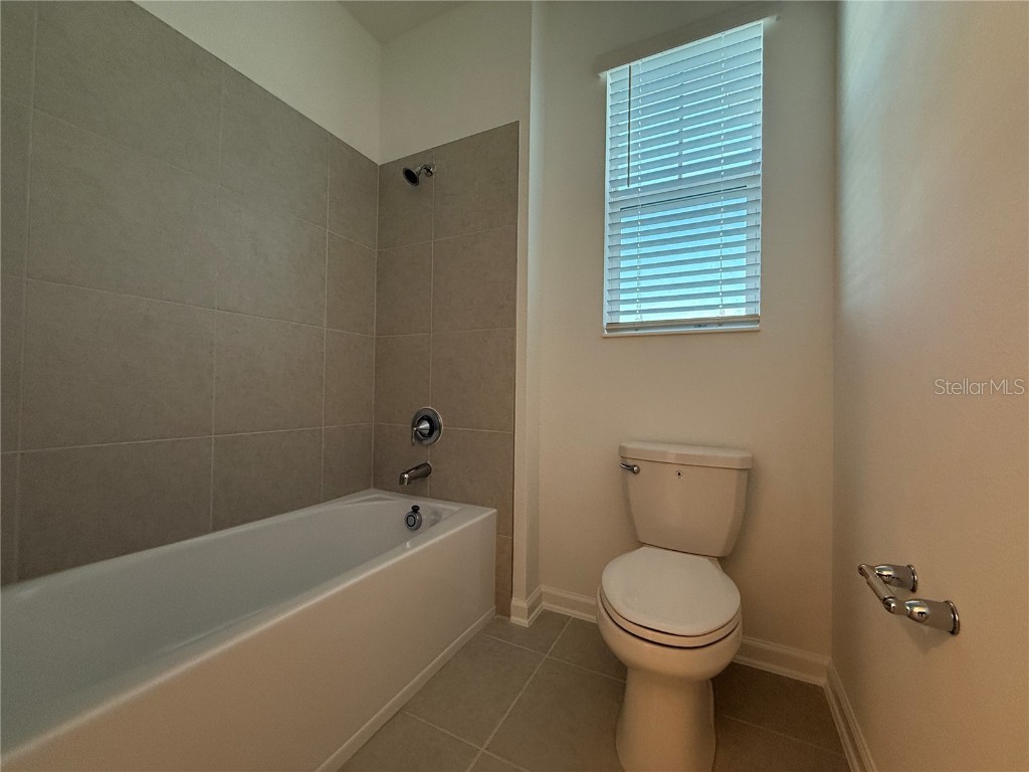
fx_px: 416
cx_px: 514
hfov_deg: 102.1
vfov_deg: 85.7
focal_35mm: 14
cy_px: 386
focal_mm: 2.22
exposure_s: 1/120
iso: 320
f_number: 2.2
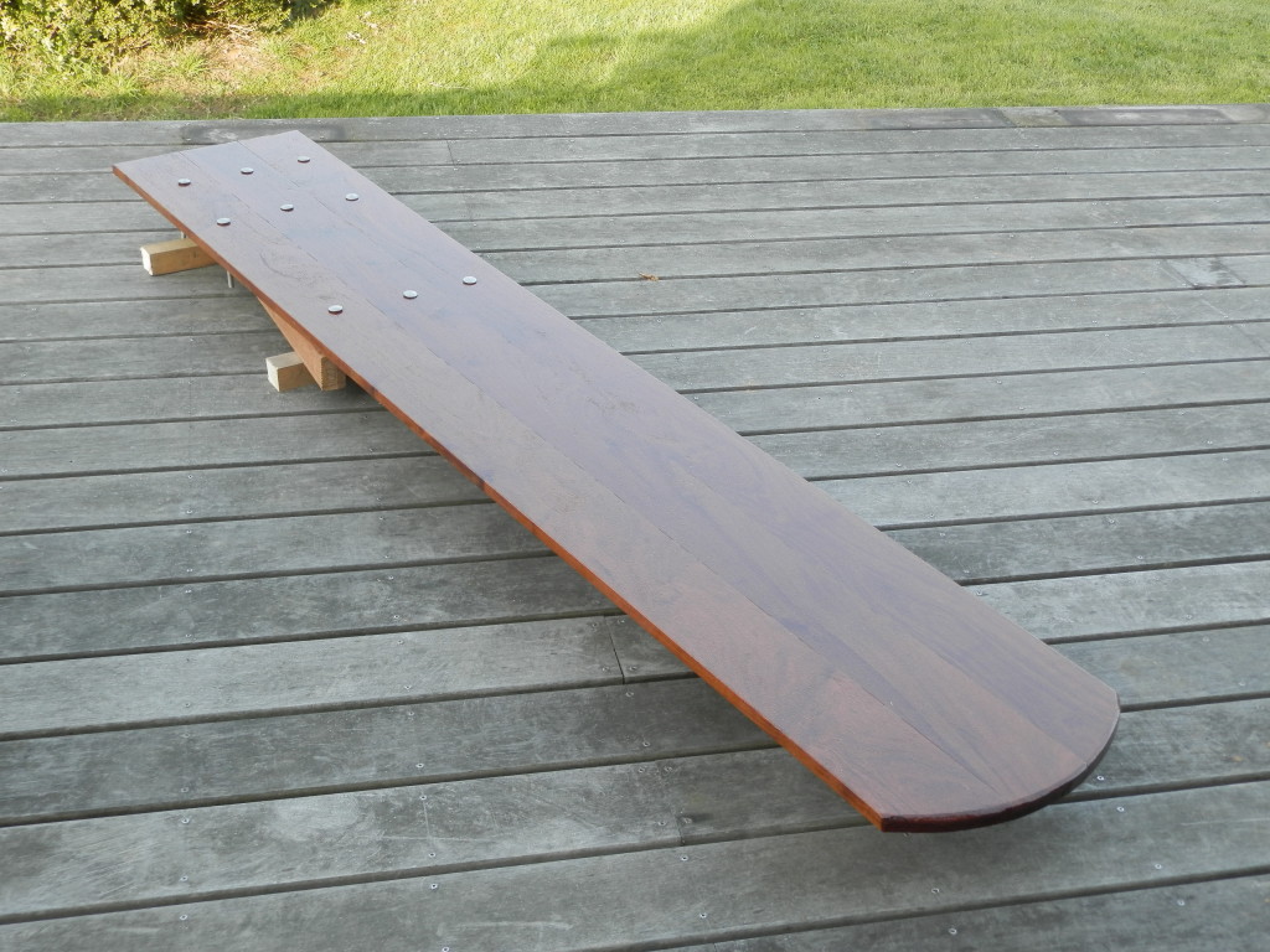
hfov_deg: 41.2
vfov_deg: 31.5
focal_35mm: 46
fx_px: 1688
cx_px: 635
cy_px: 476
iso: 125
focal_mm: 8.2
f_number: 3.6
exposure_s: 1/100
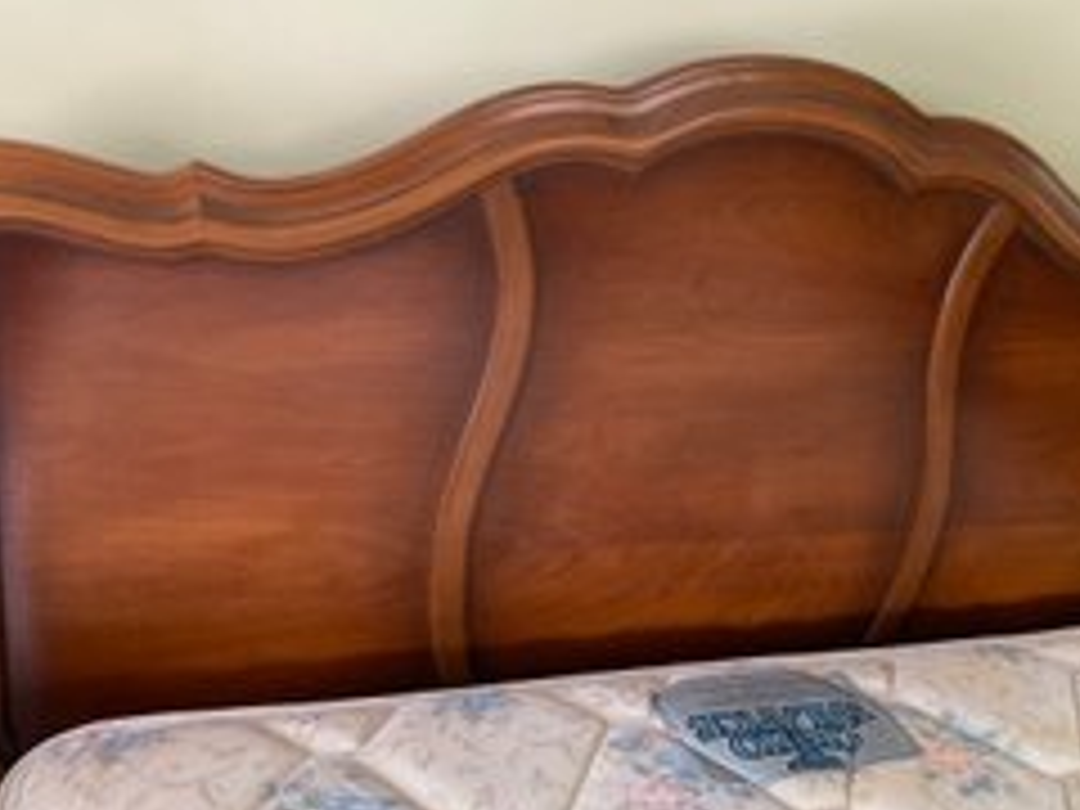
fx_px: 1248
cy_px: 425
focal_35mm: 40
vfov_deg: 36.0
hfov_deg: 46.5
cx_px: 659
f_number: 1.8
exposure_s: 1/60
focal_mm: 3.99
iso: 250
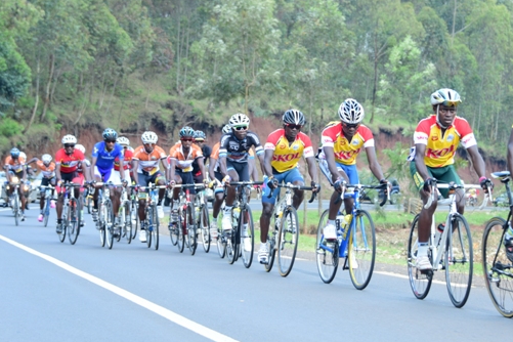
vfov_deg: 11.9
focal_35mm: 115
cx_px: 299
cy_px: 161
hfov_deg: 17.8
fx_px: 1639
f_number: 5
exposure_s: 1/200
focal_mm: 72
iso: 250
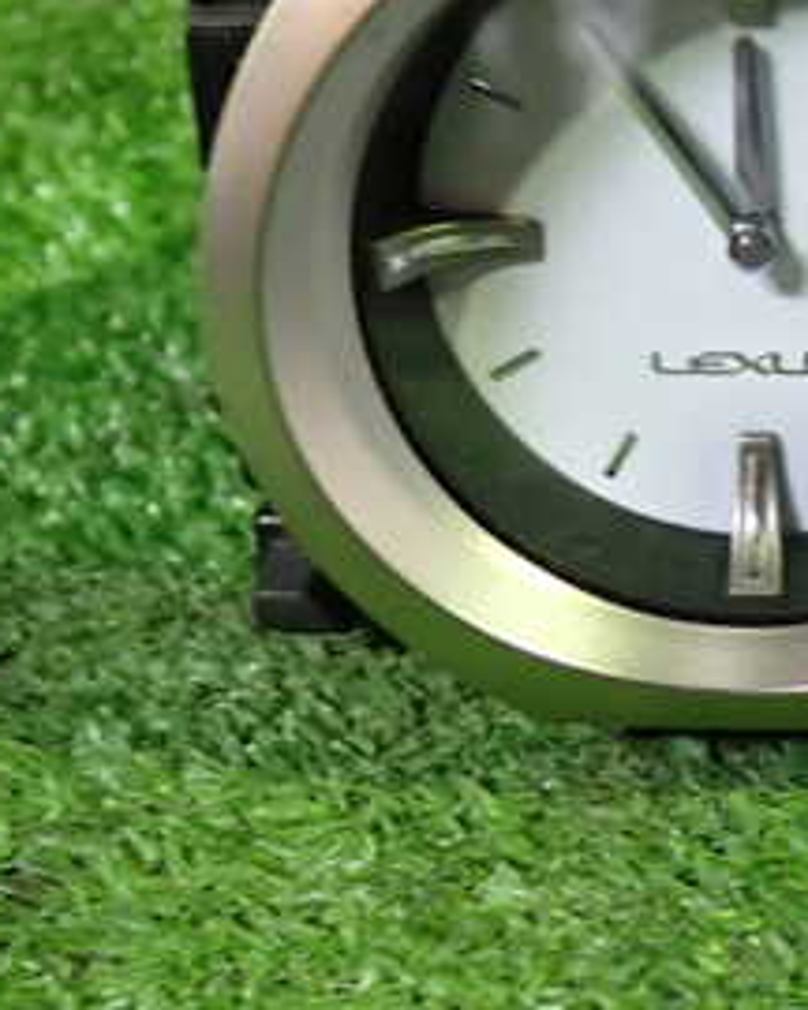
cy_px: 325
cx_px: 774
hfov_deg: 22.7
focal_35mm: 65
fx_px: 1943
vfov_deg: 28.9
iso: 400
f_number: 2.3
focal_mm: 5.4
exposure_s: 1/30
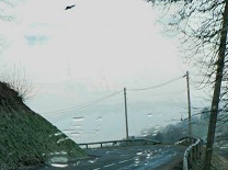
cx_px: 32
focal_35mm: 64
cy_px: 52
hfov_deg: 29.3
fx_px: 421
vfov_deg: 22.7
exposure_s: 1/60
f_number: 3.6
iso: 80
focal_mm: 6
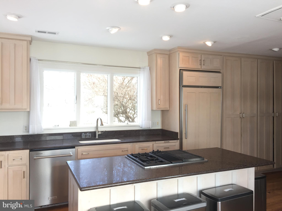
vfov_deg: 48.2
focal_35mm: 29
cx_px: 141
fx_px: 236
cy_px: 106
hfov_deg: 61.7
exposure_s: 1/60
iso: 32
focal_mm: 4.15
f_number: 2.2
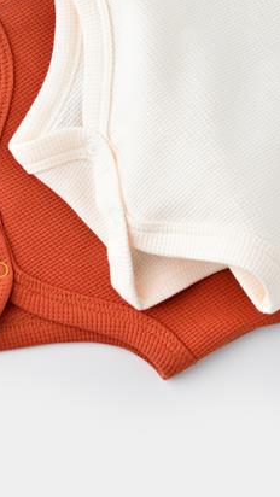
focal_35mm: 96
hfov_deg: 12.6
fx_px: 1266
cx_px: 60
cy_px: 203
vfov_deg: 22.2
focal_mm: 42
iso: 400
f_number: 8
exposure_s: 1/60
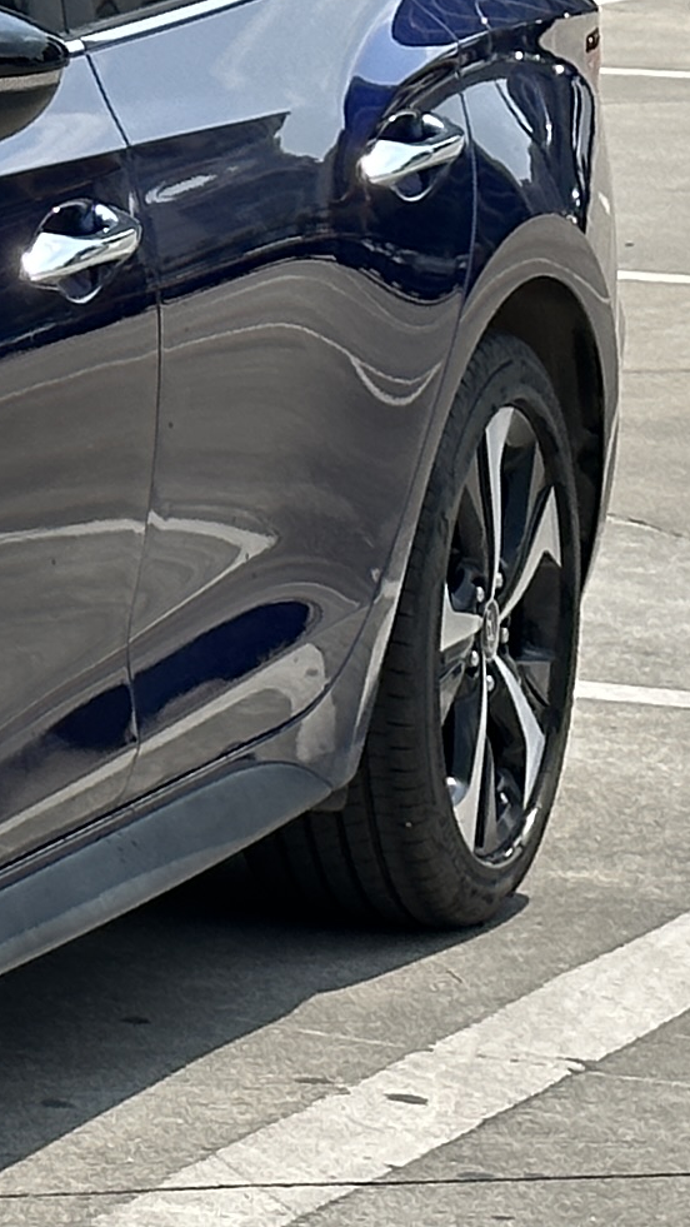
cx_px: -1315
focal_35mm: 215
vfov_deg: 10.0
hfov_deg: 5.3
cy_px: 356
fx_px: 6991
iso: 64
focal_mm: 6.86
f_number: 1.78
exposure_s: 1/2976
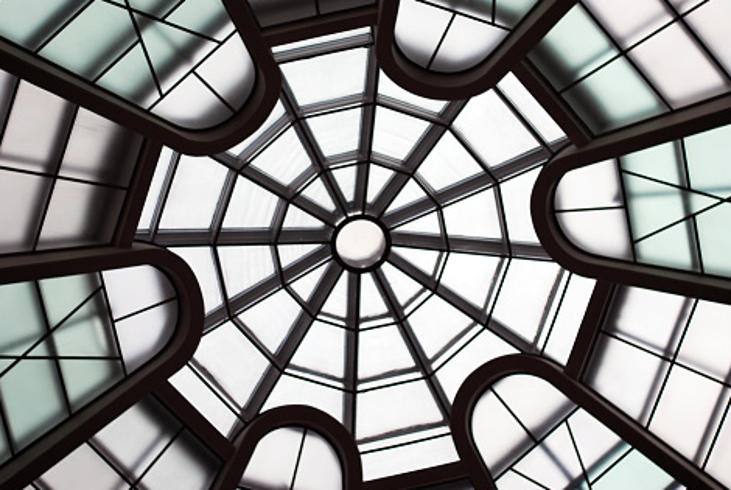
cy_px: 235
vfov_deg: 16.9
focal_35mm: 81
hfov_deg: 25.0
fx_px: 1647
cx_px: 358
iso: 100
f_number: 1.8
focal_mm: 50
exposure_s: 1/160
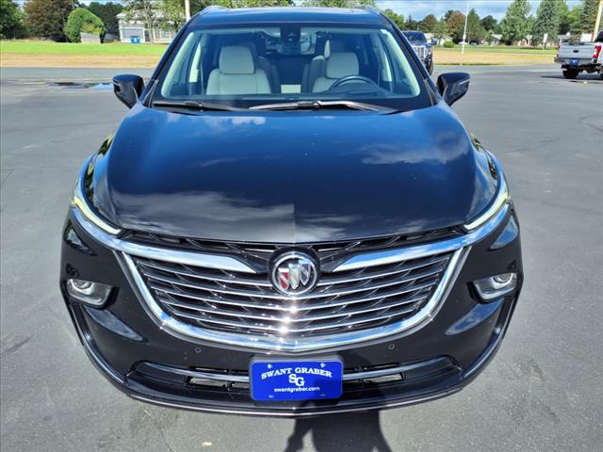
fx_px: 470
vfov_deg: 51.4
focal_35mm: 27
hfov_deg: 65.3
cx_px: 302
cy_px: 226
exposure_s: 1/1429
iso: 40
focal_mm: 3.58
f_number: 1.9
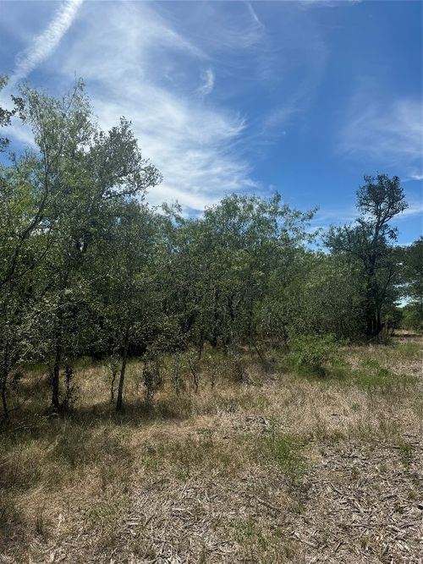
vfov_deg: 71.6
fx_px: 391
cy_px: 282
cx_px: 212
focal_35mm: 24
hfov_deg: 56.8
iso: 80
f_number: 1.78
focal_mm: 6.76
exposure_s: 1/4950
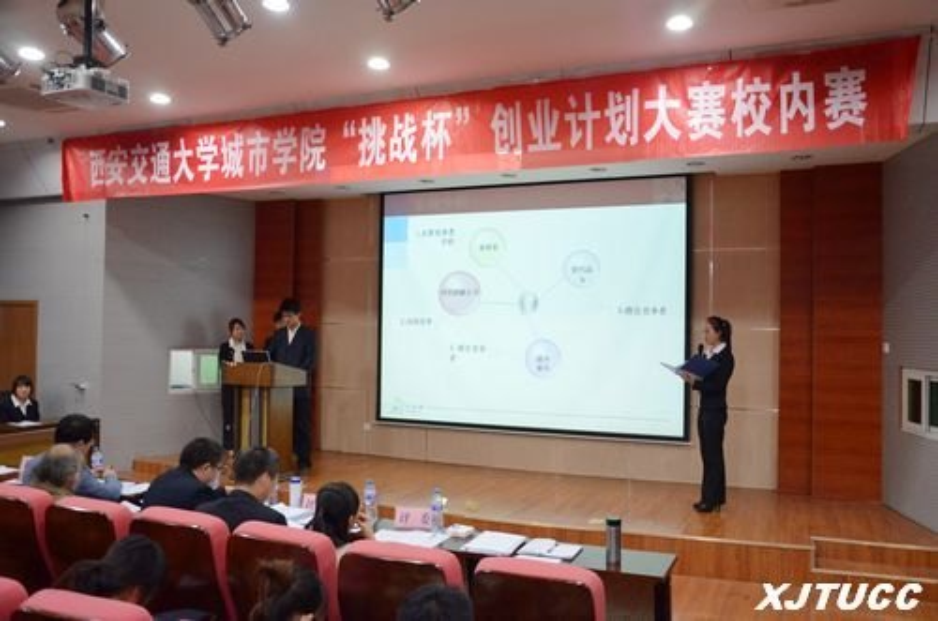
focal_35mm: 27
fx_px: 702
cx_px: 469
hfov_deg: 67.5
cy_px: 310
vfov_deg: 47.7
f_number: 4
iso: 2000
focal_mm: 18
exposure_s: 1/60
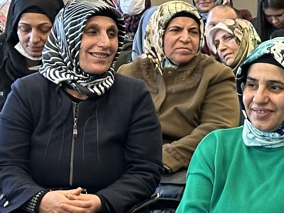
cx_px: 473
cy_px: 123
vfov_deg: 8.0
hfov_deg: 10.2
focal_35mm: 186
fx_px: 1525
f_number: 1.78
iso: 400
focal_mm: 6.86
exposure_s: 1/40
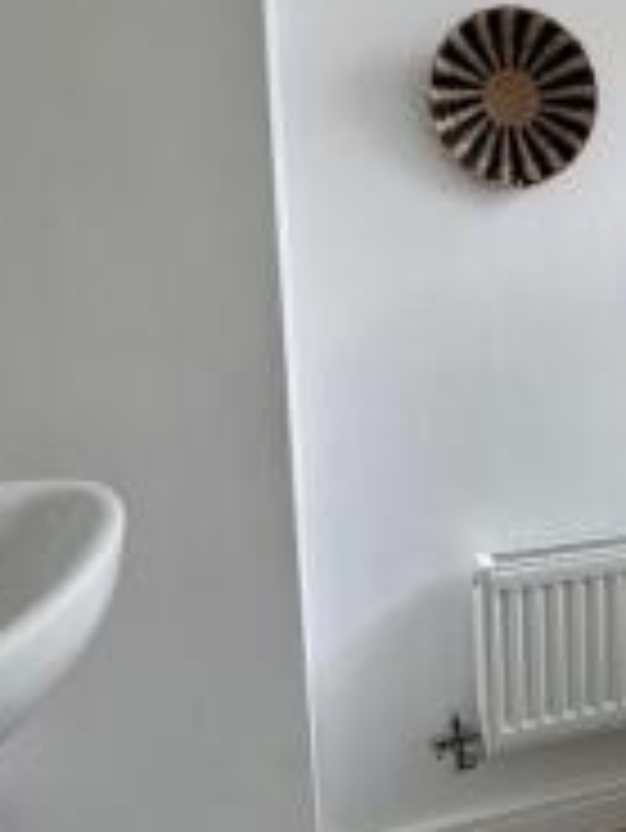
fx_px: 795
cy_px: 349
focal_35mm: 33
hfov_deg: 39.8
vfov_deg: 55.1
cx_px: 563
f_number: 2.2
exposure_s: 1/99
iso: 160
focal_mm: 2.22
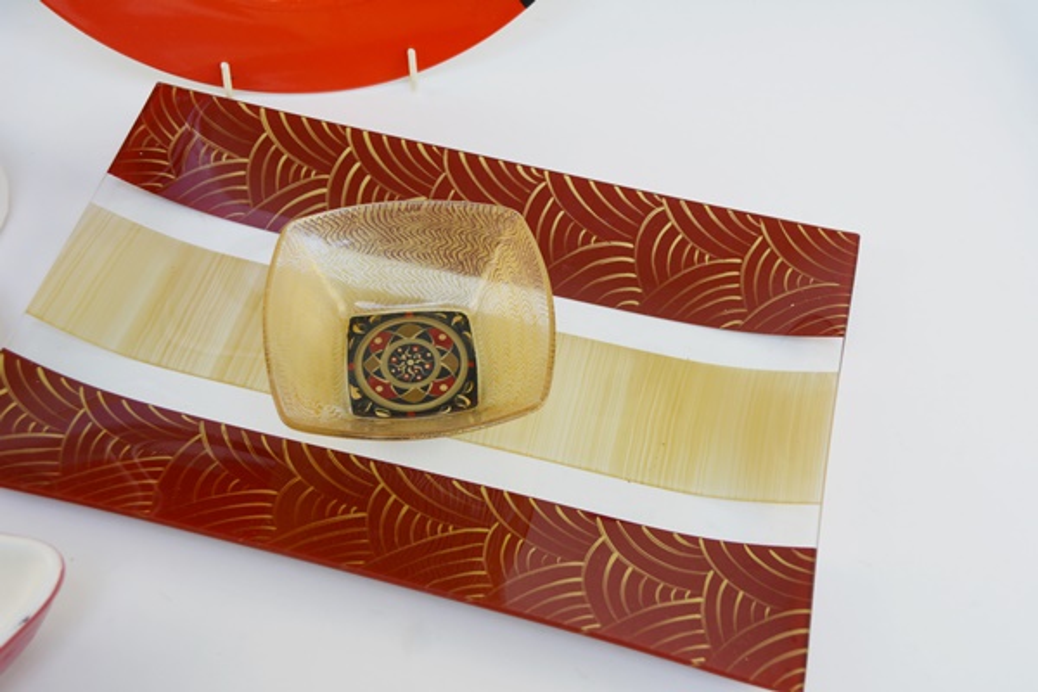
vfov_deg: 31.9
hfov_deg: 46.4
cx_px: 519
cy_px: 346
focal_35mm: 42
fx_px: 1211
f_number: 6.3
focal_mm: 28
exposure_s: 1/160
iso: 200
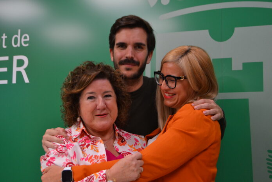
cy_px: 91
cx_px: 136
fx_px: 431
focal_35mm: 57
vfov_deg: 23.8
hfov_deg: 35.1
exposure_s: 1/60
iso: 900
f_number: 4.8
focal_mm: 38
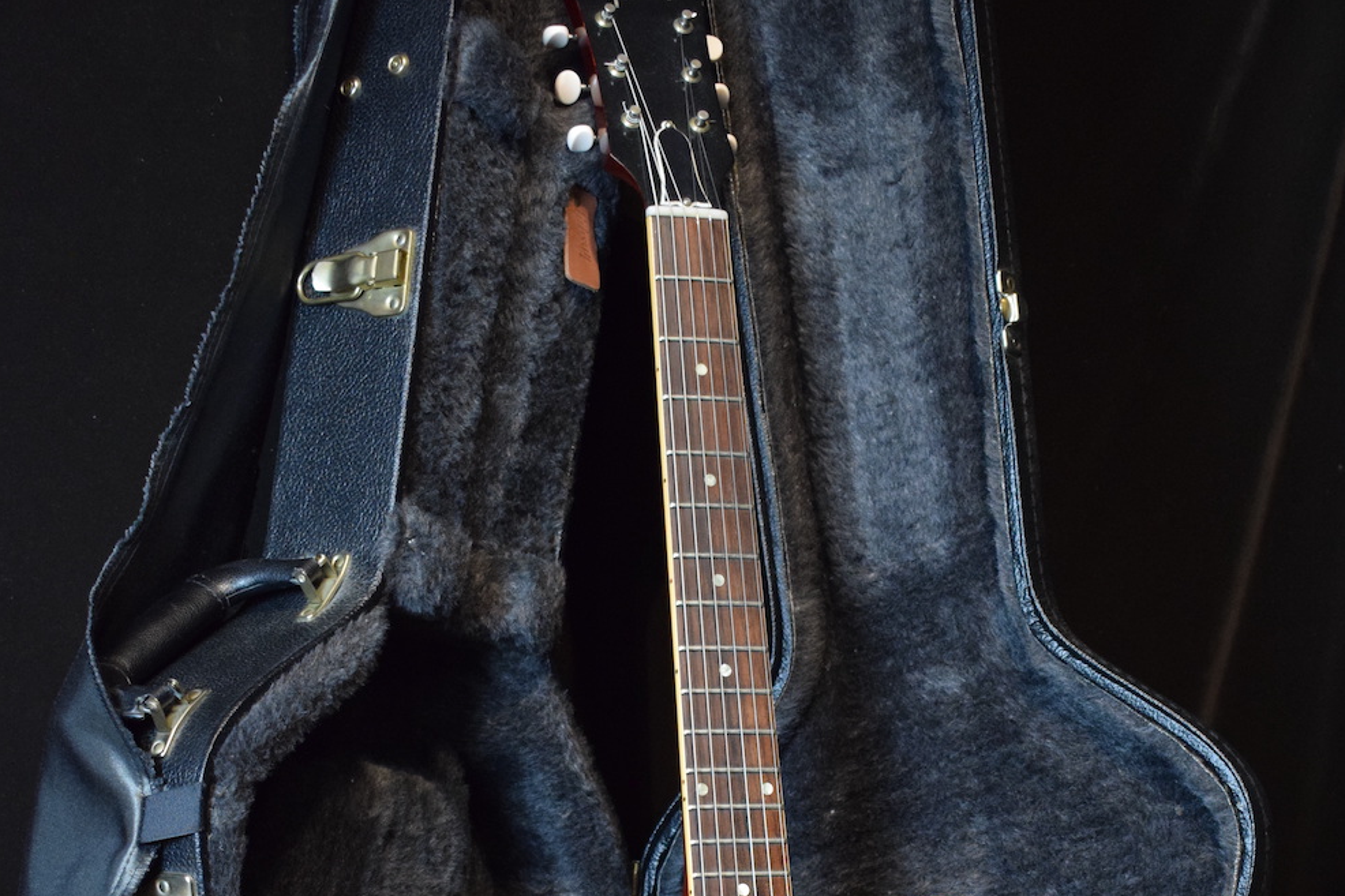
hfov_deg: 28.6
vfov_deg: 18.6
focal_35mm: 71
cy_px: 944
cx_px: 678
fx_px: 2643
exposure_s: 1/30
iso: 2500
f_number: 4.2
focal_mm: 31
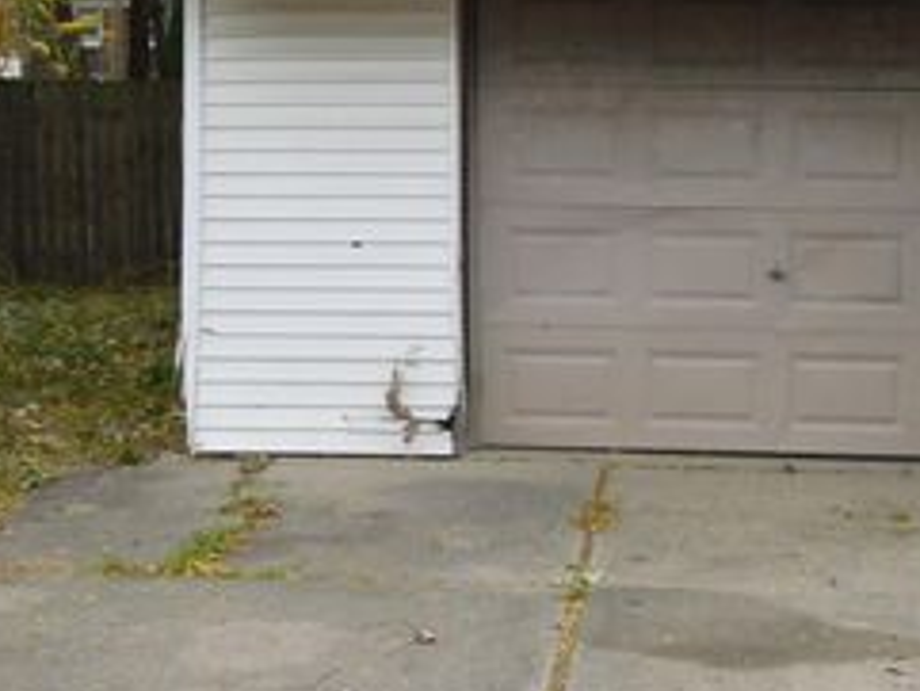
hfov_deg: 23.3
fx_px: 2207
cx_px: 691
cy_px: 25
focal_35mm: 83
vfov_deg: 17.4
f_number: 3.6
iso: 125
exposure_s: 1/100
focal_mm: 7.1
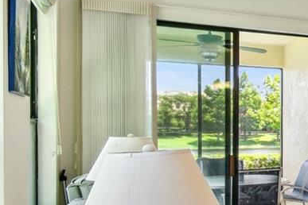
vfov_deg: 21.9
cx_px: 630
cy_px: 126
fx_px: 530
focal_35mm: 62
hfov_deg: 18.6
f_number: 7.1
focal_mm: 10
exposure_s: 1/15
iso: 100
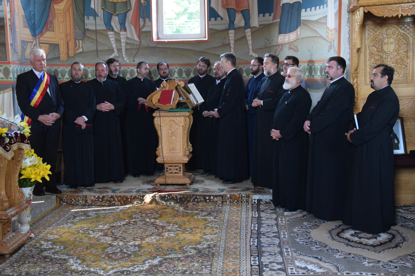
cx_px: 208
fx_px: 588
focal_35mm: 51
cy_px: 138
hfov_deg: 38.9
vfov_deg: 26.5
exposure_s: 1/80
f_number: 4.2
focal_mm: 34
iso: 3200
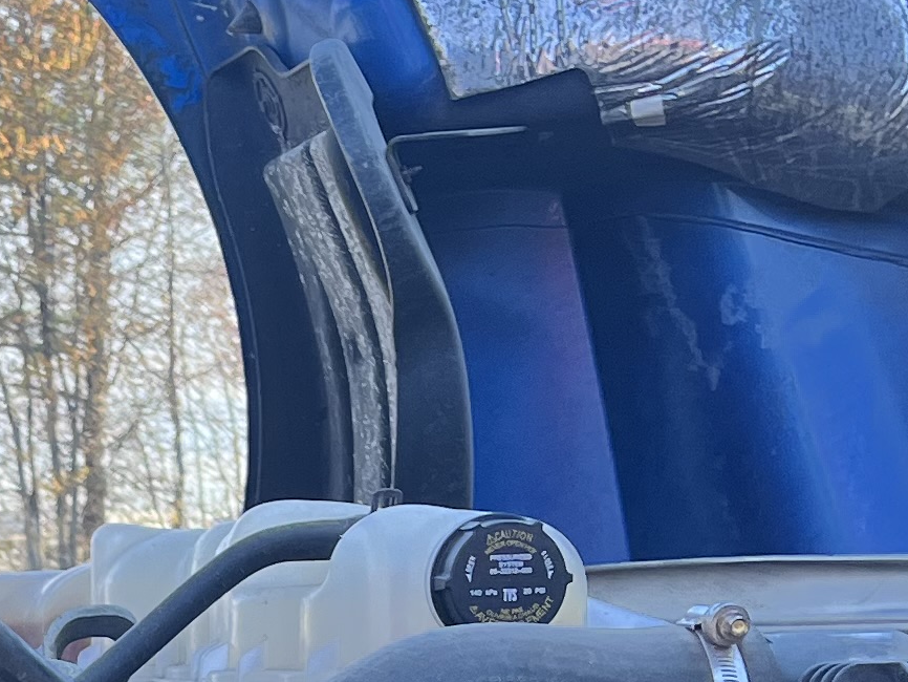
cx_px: -393
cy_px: 911
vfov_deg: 11.9
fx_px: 3175
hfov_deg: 15.2
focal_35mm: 121
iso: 50
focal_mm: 5.1
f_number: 1.6
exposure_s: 1/483
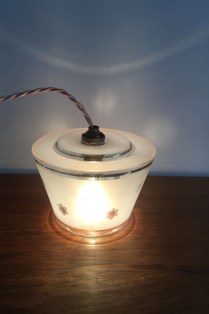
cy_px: 158
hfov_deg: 42.2
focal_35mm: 31
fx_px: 270
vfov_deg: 60.3
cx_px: 91
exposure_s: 1/180
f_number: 2.2
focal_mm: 4.15
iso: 32
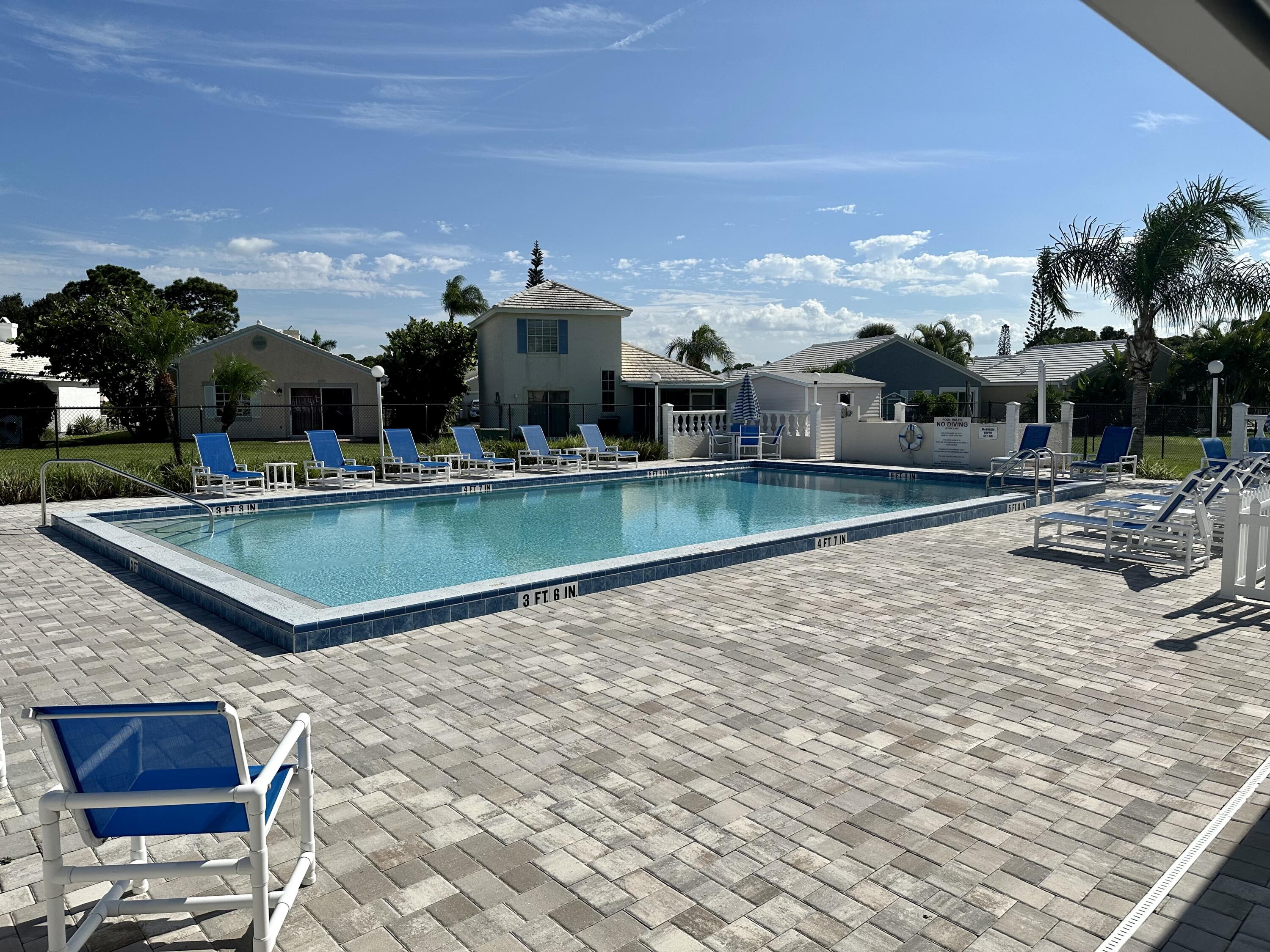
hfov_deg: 71.6
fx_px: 881
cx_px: 635
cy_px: 476
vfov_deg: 56.8
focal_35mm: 24
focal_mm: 6.86
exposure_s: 1/10753
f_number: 1.78
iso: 80
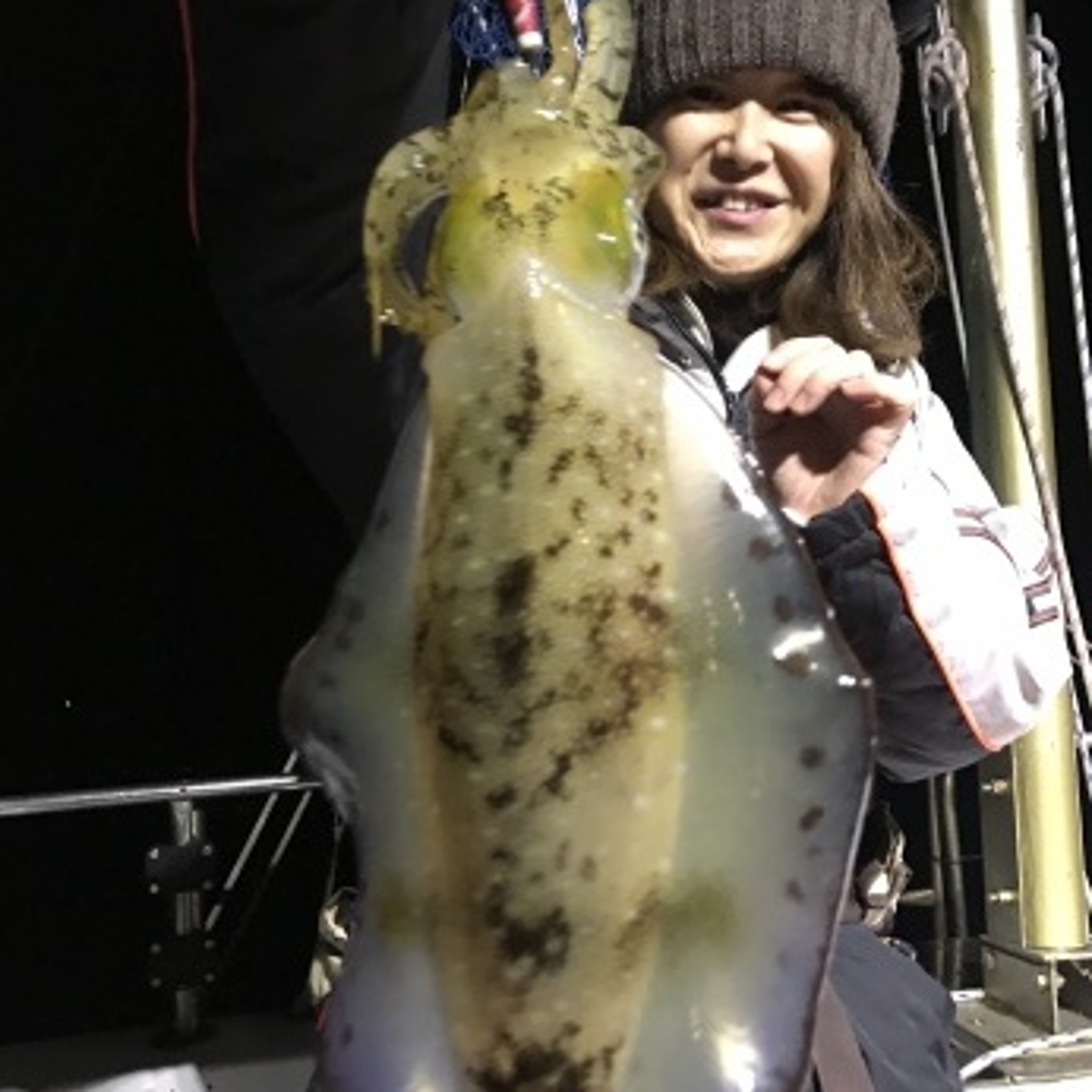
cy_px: 505
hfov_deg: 47.2
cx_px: 516
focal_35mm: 35
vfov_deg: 47.2
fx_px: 1249
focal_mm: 3.99
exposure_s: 1/12
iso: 100
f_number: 1.8
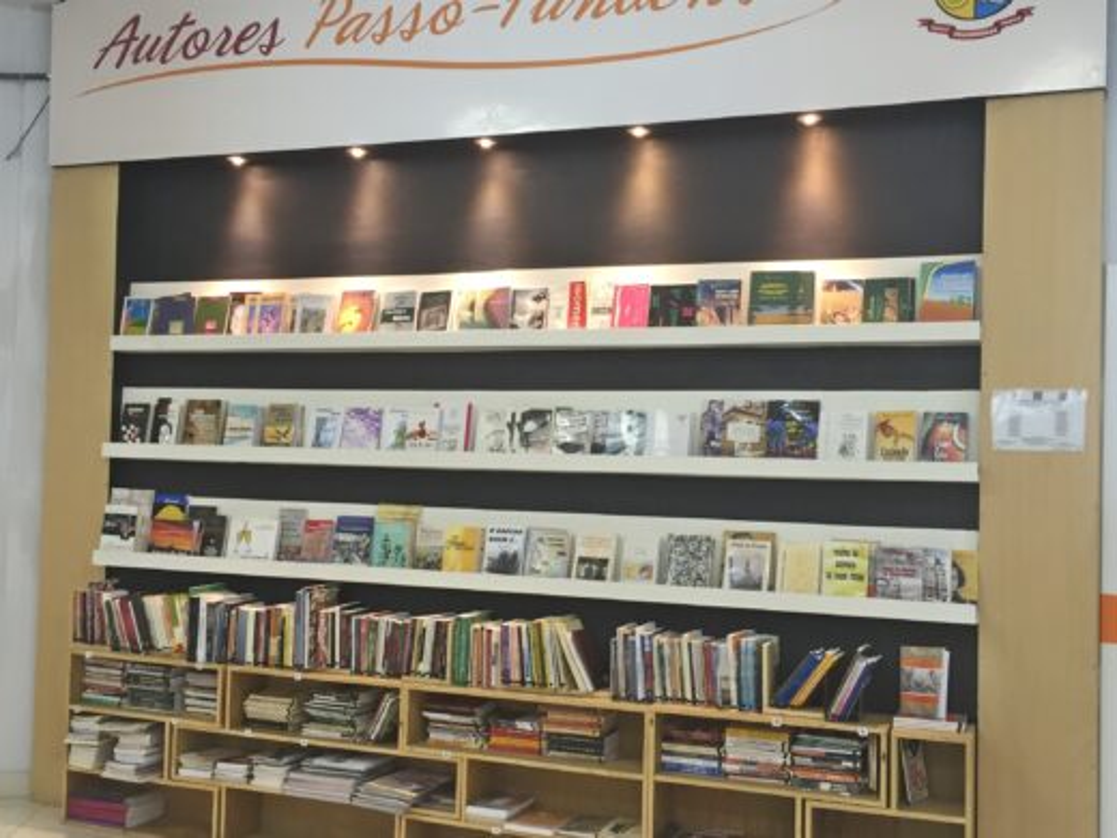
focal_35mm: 29
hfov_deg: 61.7
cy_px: 419
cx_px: 558
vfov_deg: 48.2
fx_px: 936
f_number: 2.2
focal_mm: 4.15
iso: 80
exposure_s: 1/30
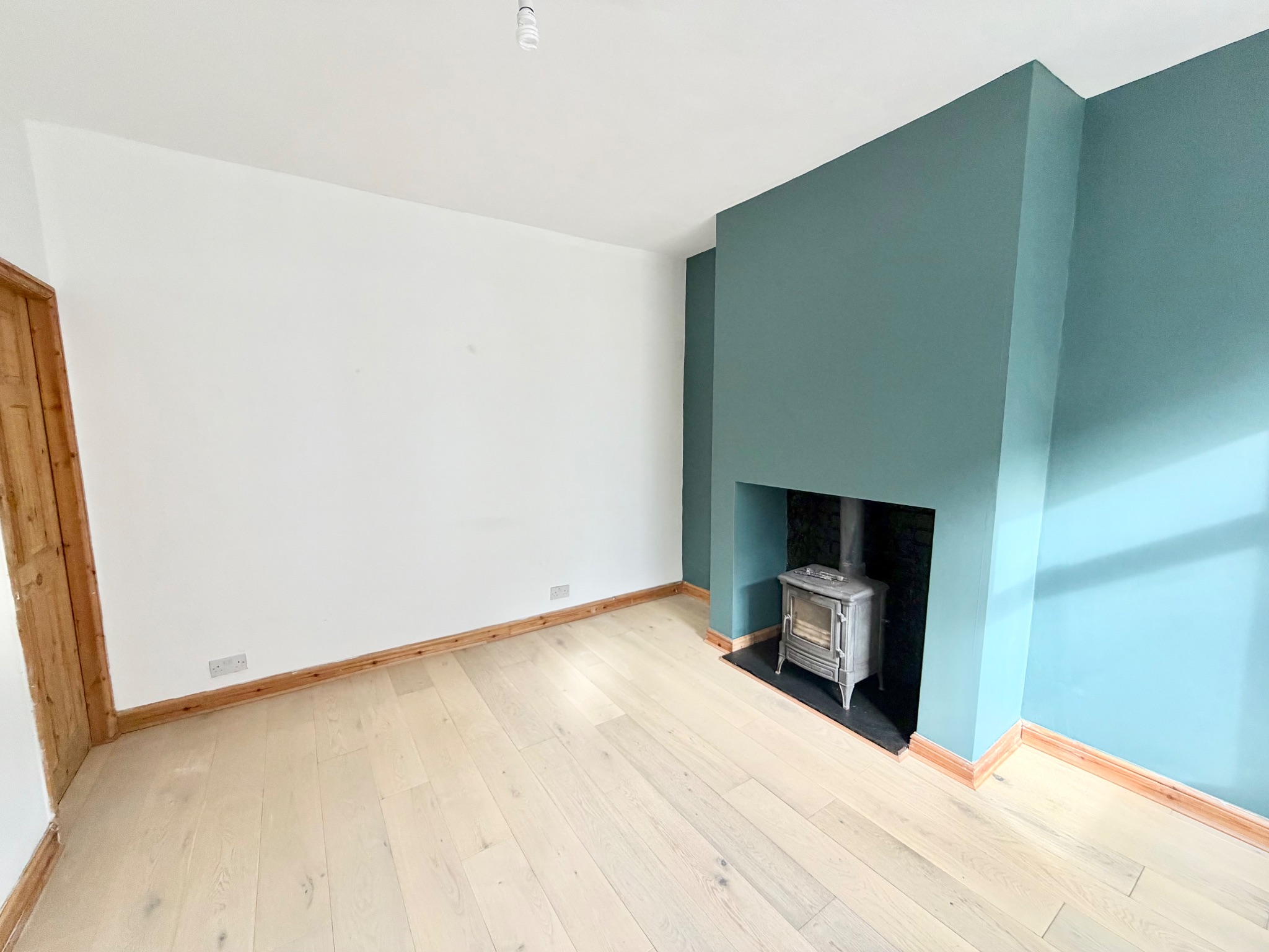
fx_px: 513
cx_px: 634
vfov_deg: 85.7
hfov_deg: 102.1
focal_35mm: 14
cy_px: 476
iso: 250
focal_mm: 2.22
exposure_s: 1/121
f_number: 2.2
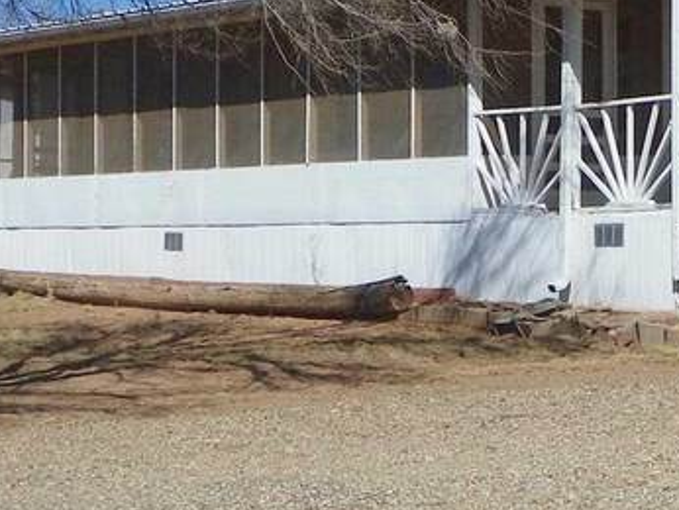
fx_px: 2395
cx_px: 610
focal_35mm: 122
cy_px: 124
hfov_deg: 15.9
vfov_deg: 12.1
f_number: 5.6
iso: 64
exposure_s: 1/500
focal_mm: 5.9
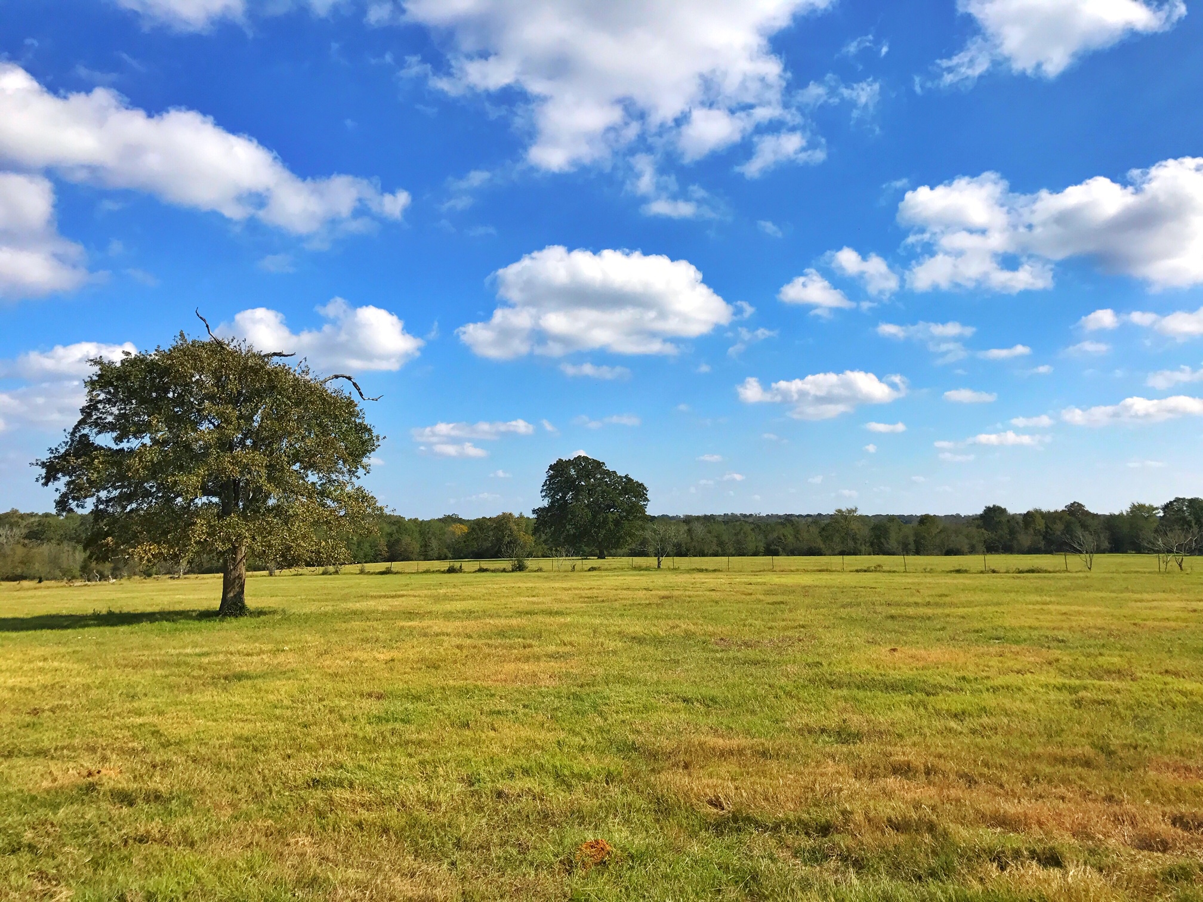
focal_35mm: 28
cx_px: 602
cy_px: 451
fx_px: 973
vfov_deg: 49.7
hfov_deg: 63.4
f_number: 1.8
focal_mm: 3.99
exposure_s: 1/3425
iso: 20
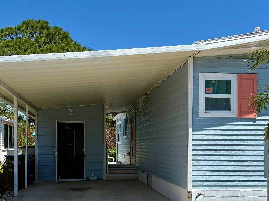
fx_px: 319
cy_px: 151
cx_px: 113
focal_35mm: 41
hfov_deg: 45.6
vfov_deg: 34.4
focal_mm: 5.96
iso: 50
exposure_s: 1/4950
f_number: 1.6
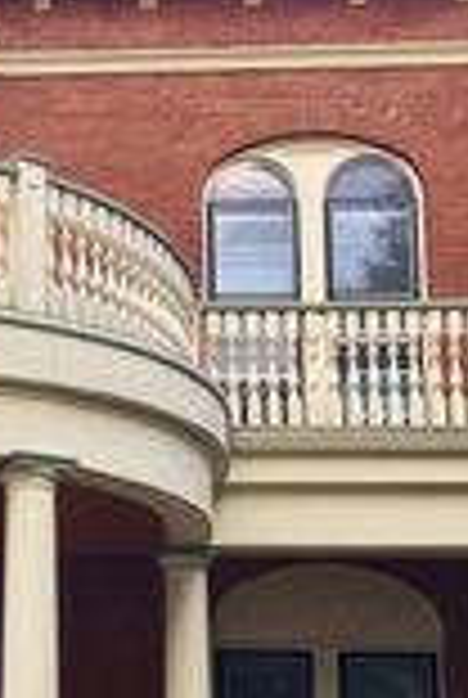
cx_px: -166
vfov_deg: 20.5
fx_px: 1883
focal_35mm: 97
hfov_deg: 13.6
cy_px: 646
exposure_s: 1/120
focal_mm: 4.15
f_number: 2.2
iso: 32
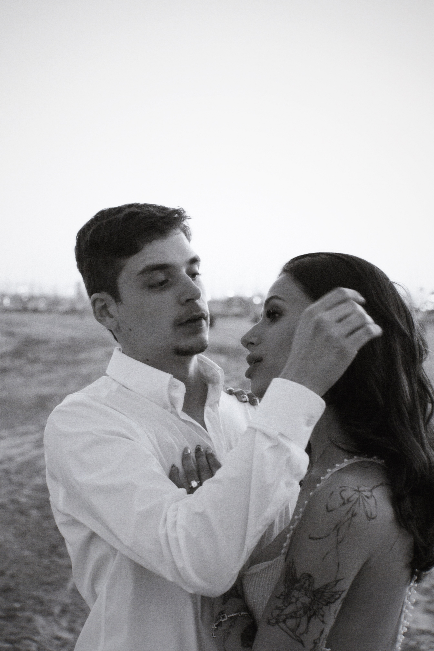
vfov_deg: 32.9
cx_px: 217
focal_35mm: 61
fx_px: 1103
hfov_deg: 22.3
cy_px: 326
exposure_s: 1/125
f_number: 4
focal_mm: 40.7
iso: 2500
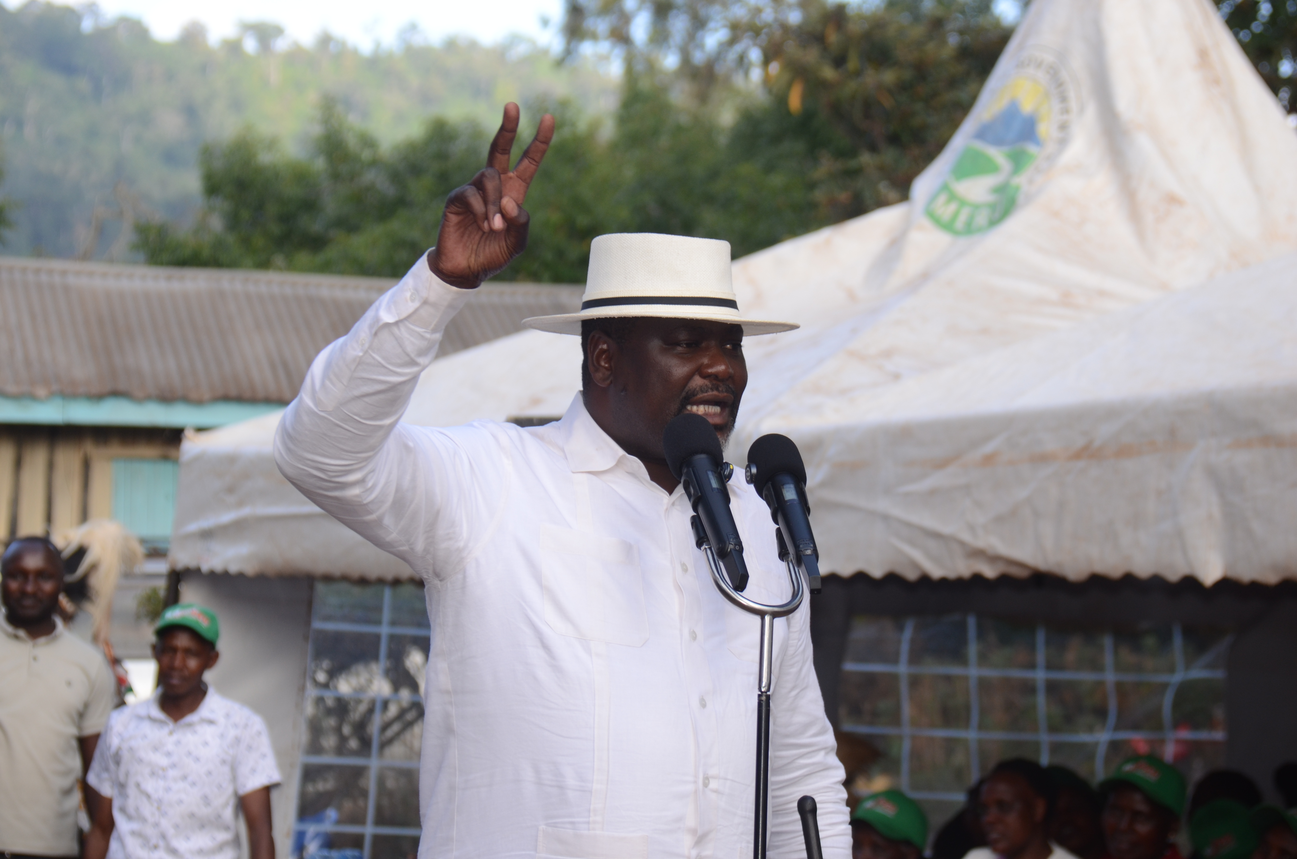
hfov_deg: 14.4
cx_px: 648
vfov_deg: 9.6
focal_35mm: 142
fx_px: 5123
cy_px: 430
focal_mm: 95
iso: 250
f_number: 5.6
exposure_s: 1/250
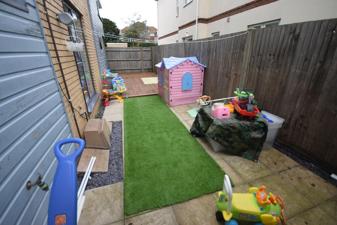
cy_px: 112
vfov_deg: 77.4
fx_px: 140
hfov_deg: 100.4
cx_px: 168
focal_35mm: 15
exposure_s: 1/80
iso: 100
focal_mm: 10
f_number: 4.5
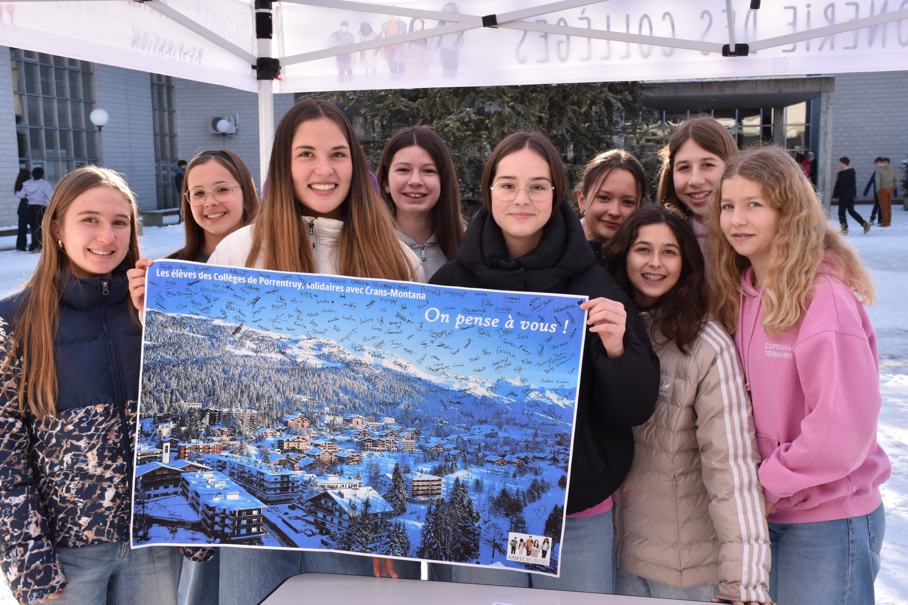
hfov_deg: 41.9
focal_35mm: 47
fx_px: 1185
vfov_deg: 28.6
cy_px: 296
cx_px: 452
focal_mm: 30
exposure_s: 1/250
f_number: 8
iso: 320
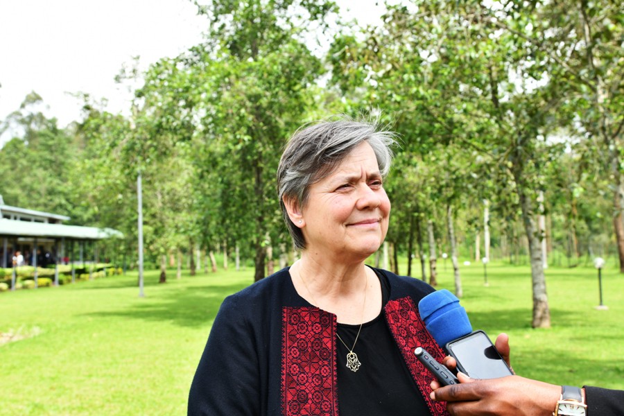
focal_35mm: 50
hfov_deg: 39.6
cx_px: 312
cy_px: 208
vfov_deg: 27.0
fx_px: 867
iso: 200
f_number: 8
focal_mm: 50
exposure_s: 1/100
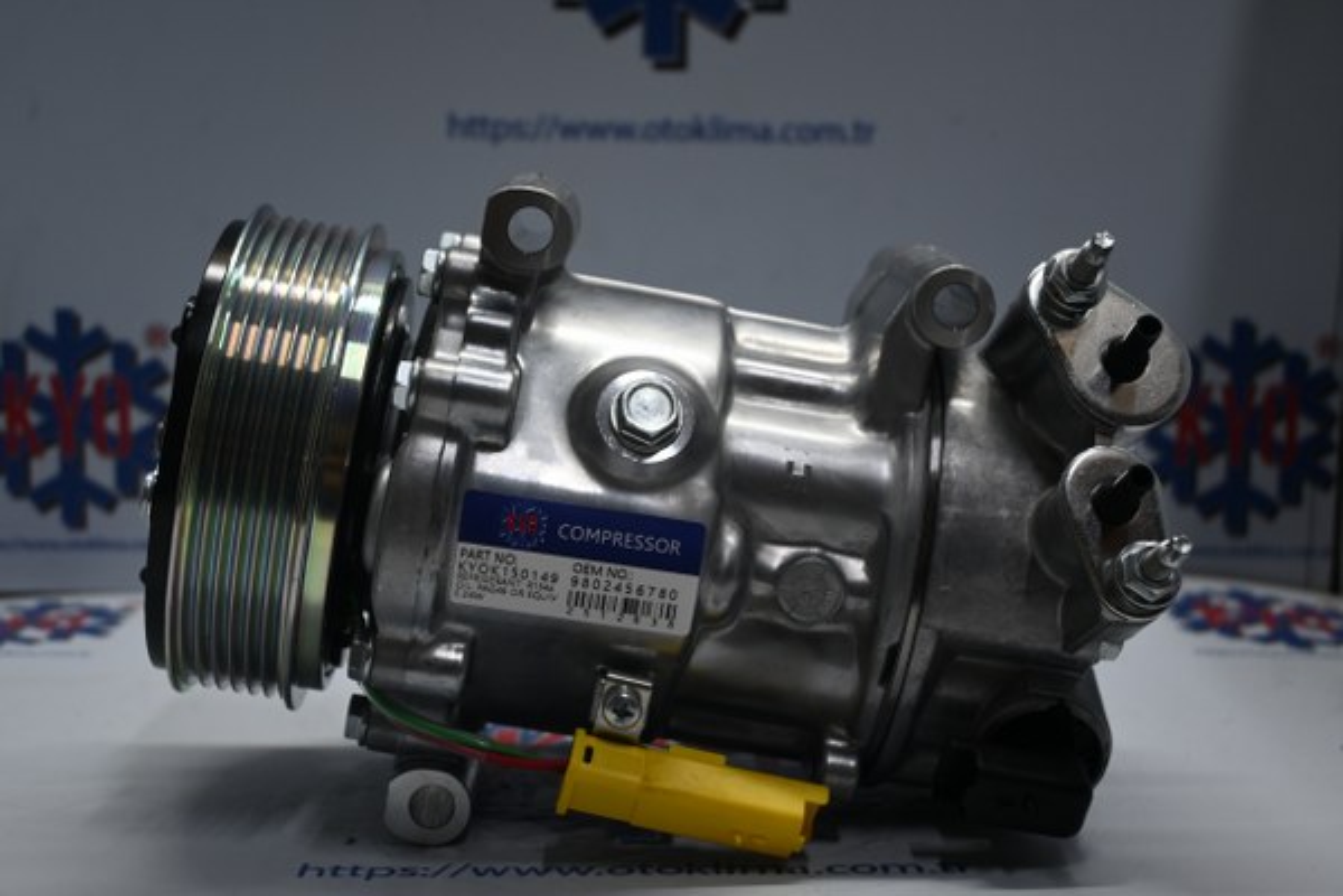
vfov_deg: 25.8
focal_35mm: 52
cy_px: 448
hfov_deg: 37.9
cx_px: 672
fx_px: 1958
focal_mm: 35
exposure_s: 1/60
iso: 400
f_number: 5.3
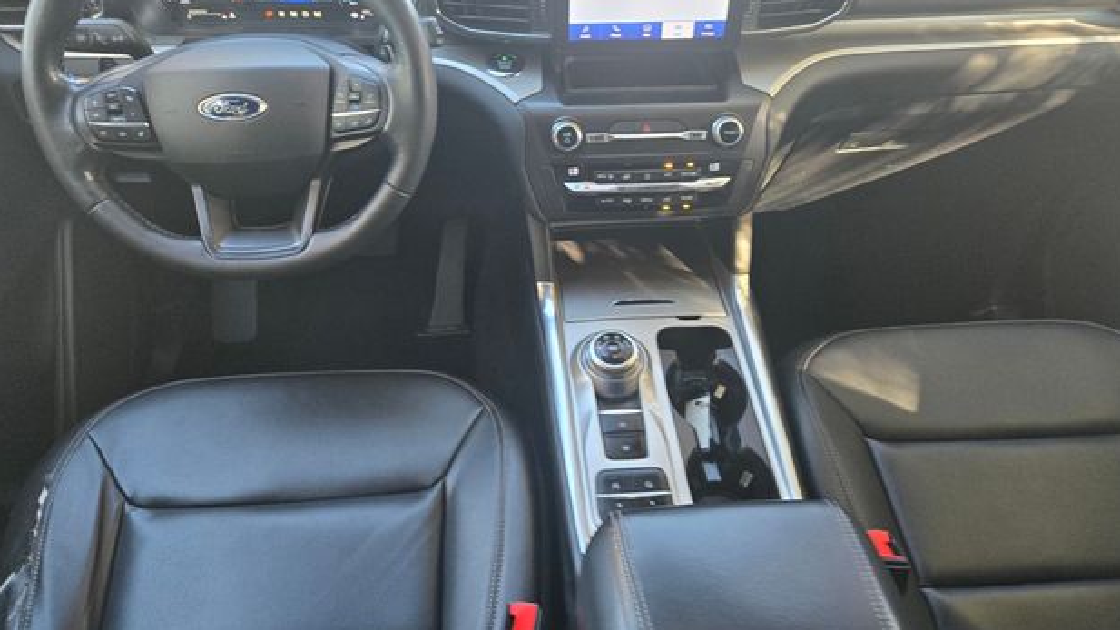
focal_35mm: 26
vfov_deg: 44.2
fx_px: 772
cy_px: 258
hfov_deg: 71.9
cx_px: 563
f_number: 1.8
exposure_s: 1/120
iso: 200
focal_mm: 5.4
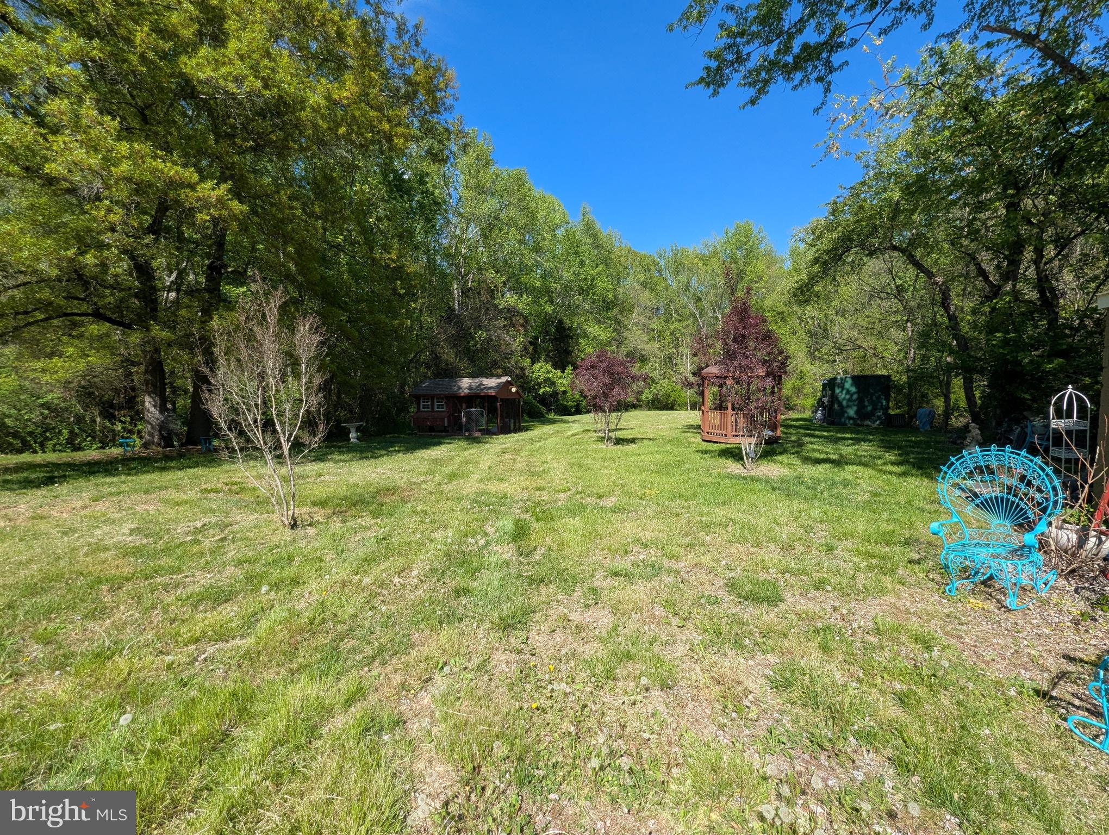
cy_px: 418
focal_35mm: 13
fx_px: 417
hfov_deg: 106.1
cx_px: 554
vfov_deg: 90.1
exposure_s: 1/898
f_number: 2.2
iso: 48
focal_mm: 1.95
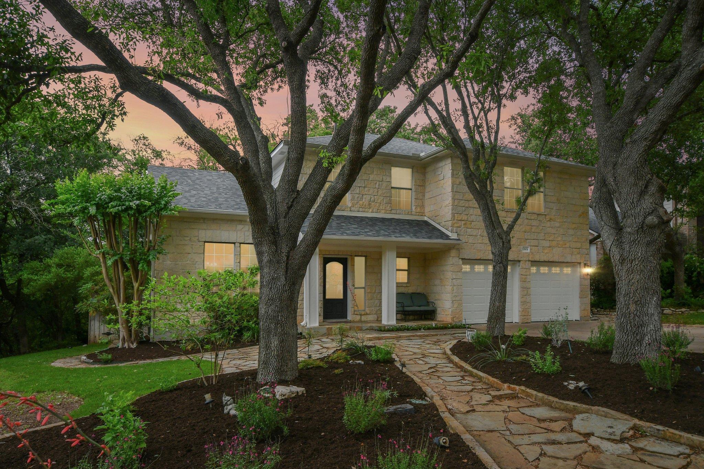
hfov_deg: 77.3
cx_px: 352
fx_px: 440
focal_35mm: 22
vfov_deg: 56.1
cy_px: 234
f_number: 8
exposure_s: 1/100
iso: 400
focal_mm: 15
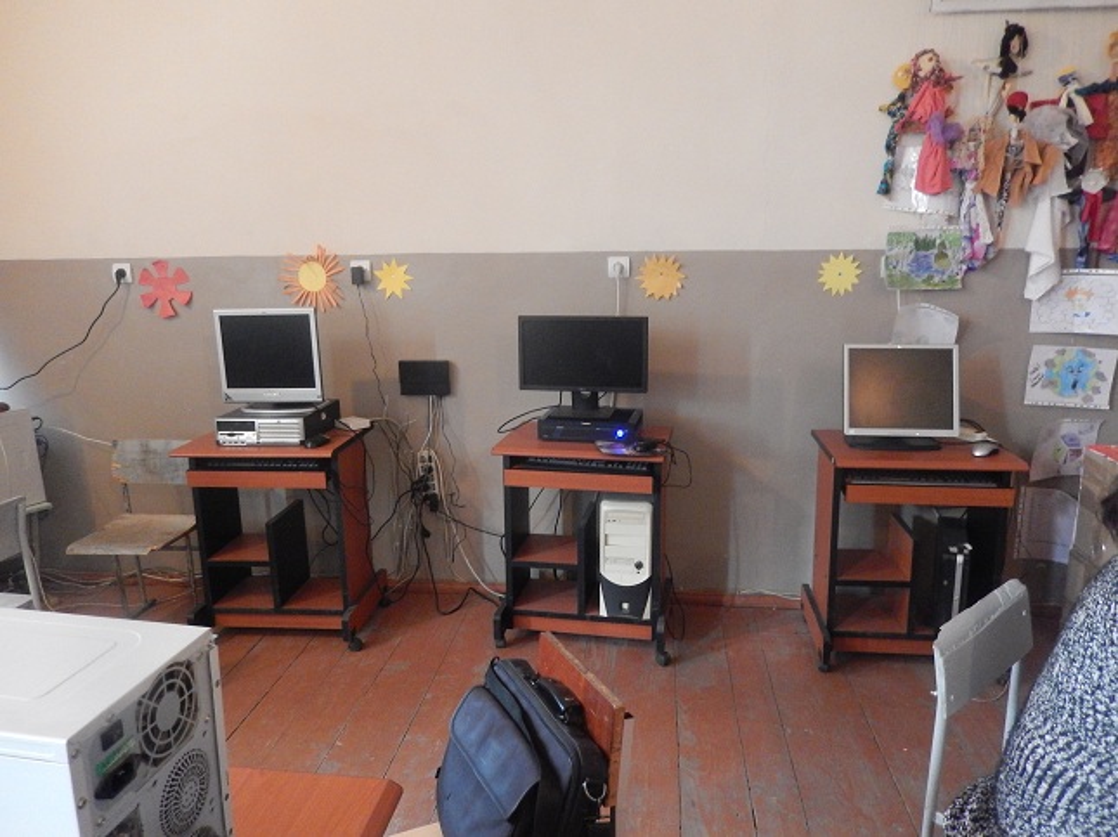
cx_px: 559
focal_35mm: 25
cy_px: 418
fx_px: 807
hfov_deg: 69.4
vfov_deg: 54.8
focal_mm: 4.5
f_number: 3.4
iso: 800
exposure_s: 1/8
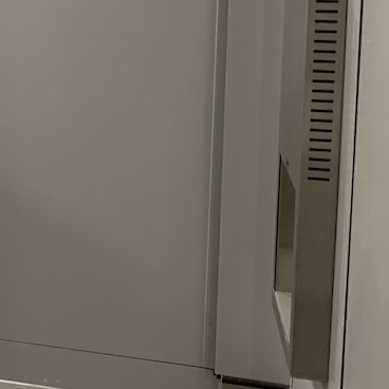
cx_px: -178
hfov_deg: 20.2
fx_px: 954
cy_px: 24
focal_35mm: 75
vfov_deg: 22.4
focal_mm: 4.25
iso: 160
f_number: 1.8
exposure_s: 1/60
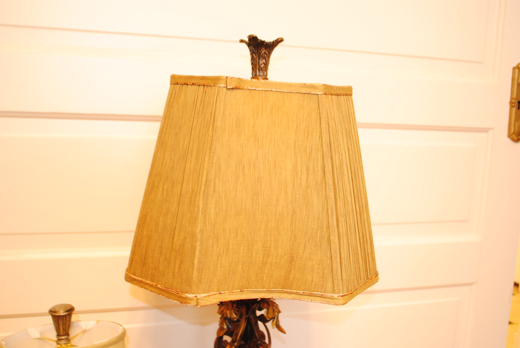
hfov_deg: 53.1
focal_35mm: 36
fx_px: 521
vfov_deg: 37.0
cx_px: 260
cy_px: 174
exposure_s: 1/8
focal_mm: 24
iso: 800
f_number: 4
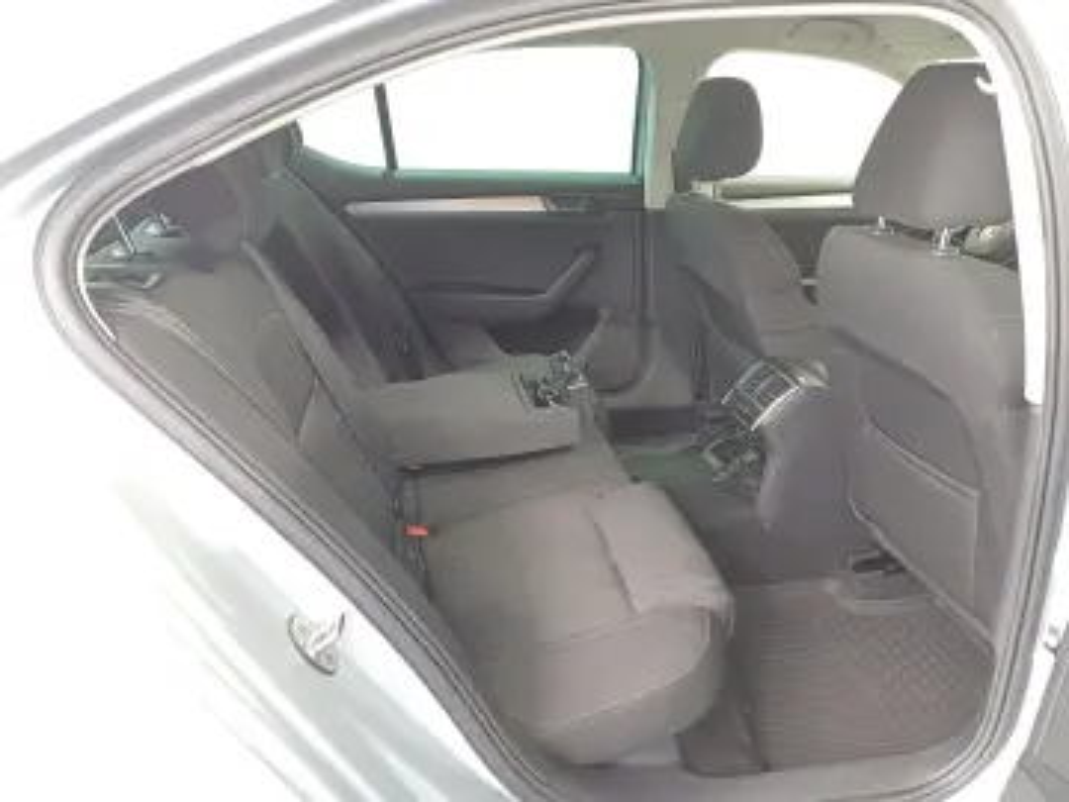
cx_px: 534
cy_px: 401
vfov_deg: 54.9
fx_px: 772
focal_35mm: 25
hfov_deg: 69.4
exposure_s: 1/33.3
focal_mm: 4.65
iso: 400
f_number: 1.8
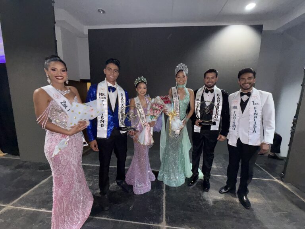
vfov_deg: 85.7
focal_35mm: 14
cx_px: 152
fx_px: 123
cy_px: 114
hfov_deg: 102.1
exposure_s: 1/30
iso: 800
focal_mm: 2.22
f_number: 2.2
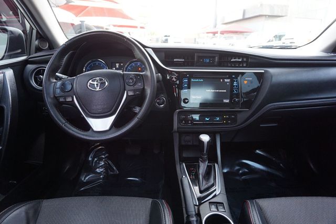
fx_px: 224
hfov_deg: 73.8
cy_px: 112
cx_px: 168
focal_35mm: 24
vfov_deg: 53.1
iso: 500
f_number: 4
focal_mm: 16
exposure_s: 1/60
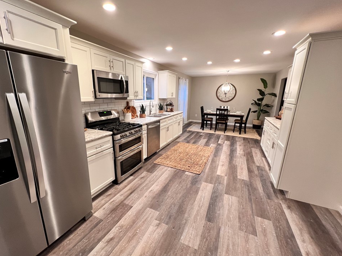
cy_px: 132
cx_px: 159
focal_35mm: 14
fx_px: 138
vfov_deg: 85.6
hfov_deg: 101.9
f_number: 1.8
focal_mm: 1.57
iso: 200
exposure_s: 1/60
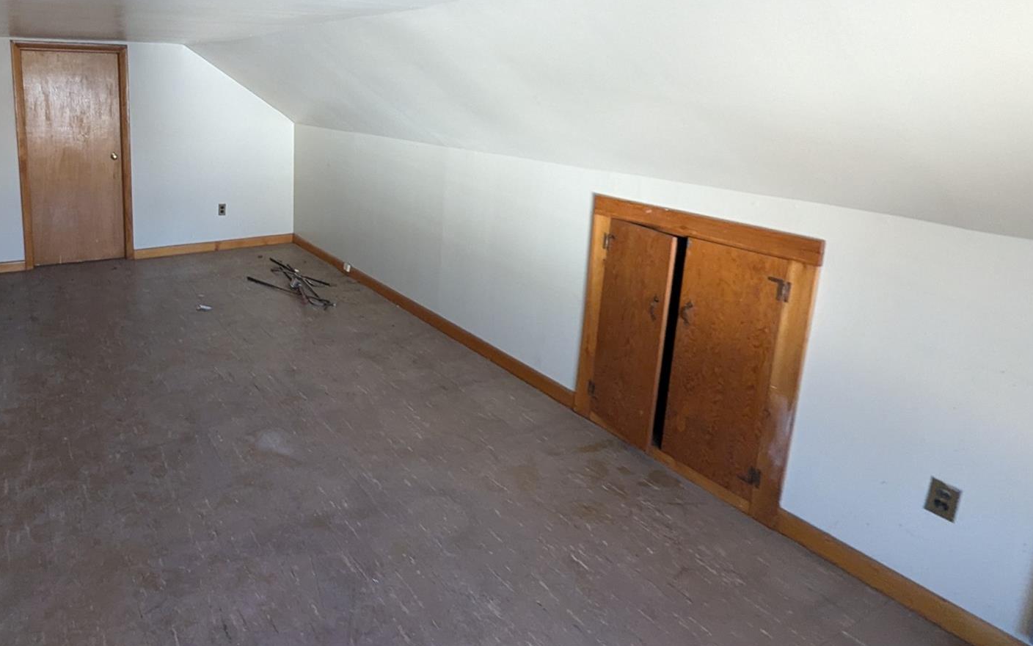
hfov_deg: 80.9
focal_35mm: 20
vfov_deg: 57.5
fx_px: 563
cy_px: 185
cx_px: 310
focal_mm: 1.95
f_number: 2.2
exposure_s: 1/40.6
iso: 202
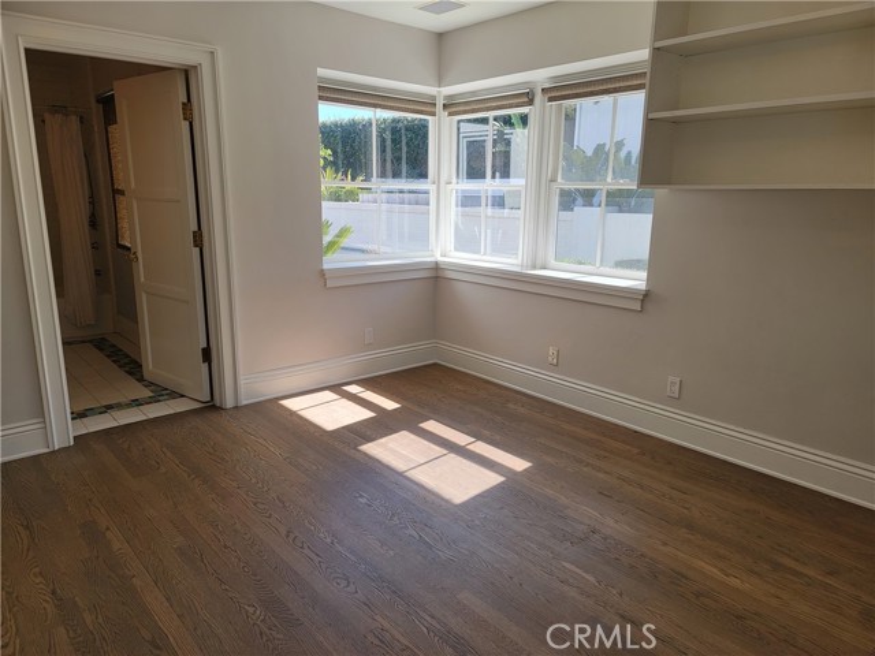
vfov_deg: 56.8
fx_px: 607
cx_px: 438
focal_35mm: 24
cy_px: 328
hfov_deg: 71.6
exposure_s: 1/138
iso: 16
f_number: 1.8
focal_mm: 6.7
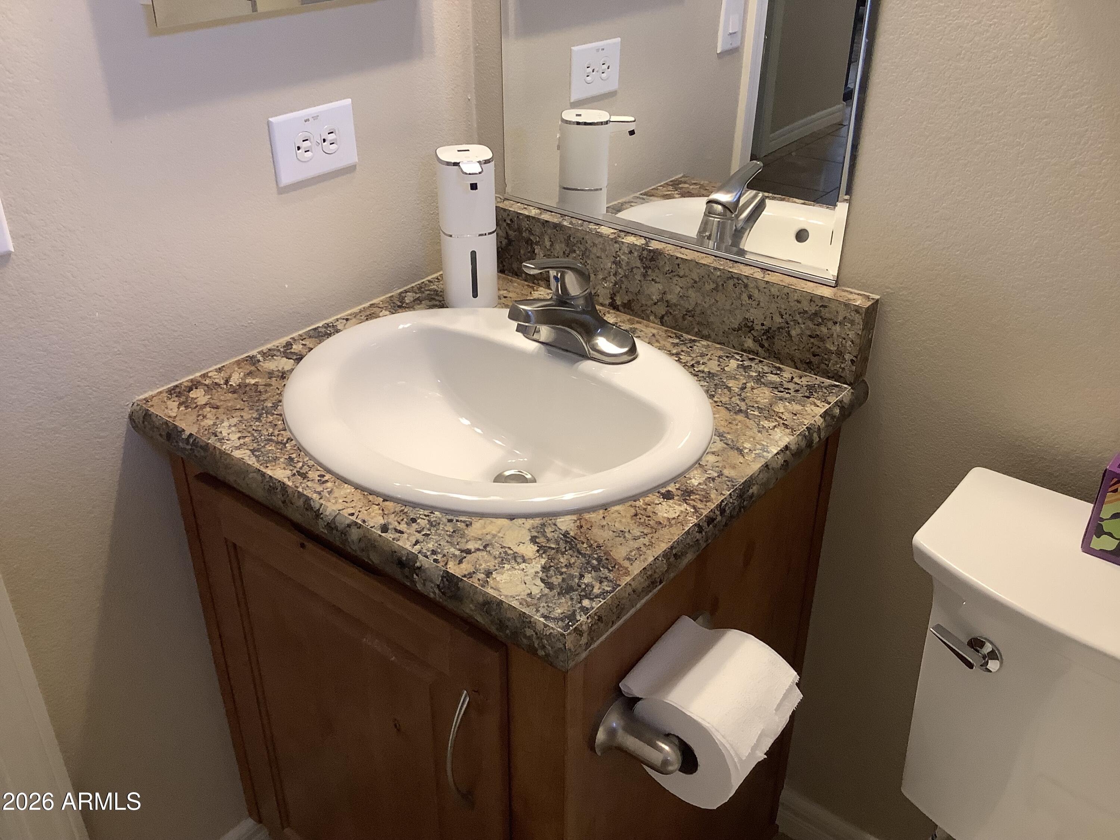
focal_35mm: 31
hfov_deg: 58.4
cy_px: 420
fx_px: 1003
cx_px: 560
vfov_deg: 45.4
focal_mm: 3.3
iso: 100
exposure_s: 1/50
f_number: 2.4
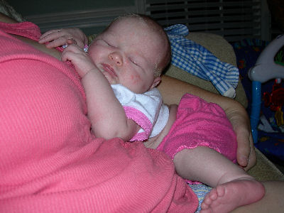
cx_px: 142
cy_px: 106
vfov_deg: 37.7
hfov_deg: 49.0
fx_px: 312
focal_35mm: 38
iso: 50
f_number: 2.8
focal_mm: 7.8
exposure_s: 1/60.1
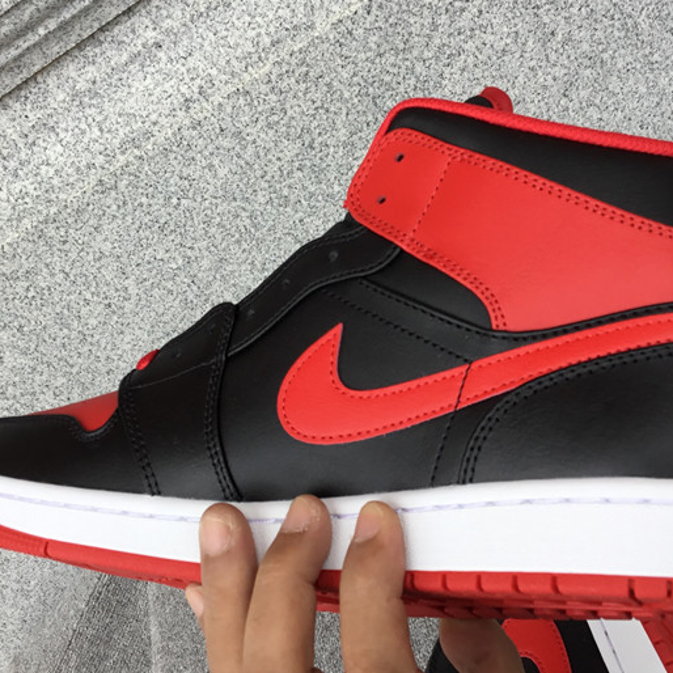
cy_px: 304
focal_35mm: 48
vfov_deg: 35.3
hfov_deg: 35.3
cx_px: 374
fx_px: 1056
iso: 25
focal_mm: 3.3
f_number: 2.4
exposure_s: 1/161
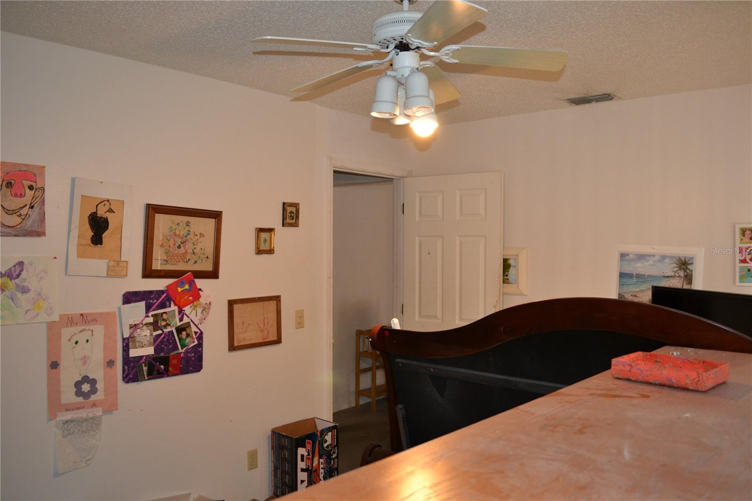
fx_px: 564
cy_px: 250
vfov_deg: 47.9
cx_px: 376
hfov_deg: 67.4
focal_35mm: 27
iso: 800
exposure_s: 1/60
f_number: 3.5
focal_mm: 18
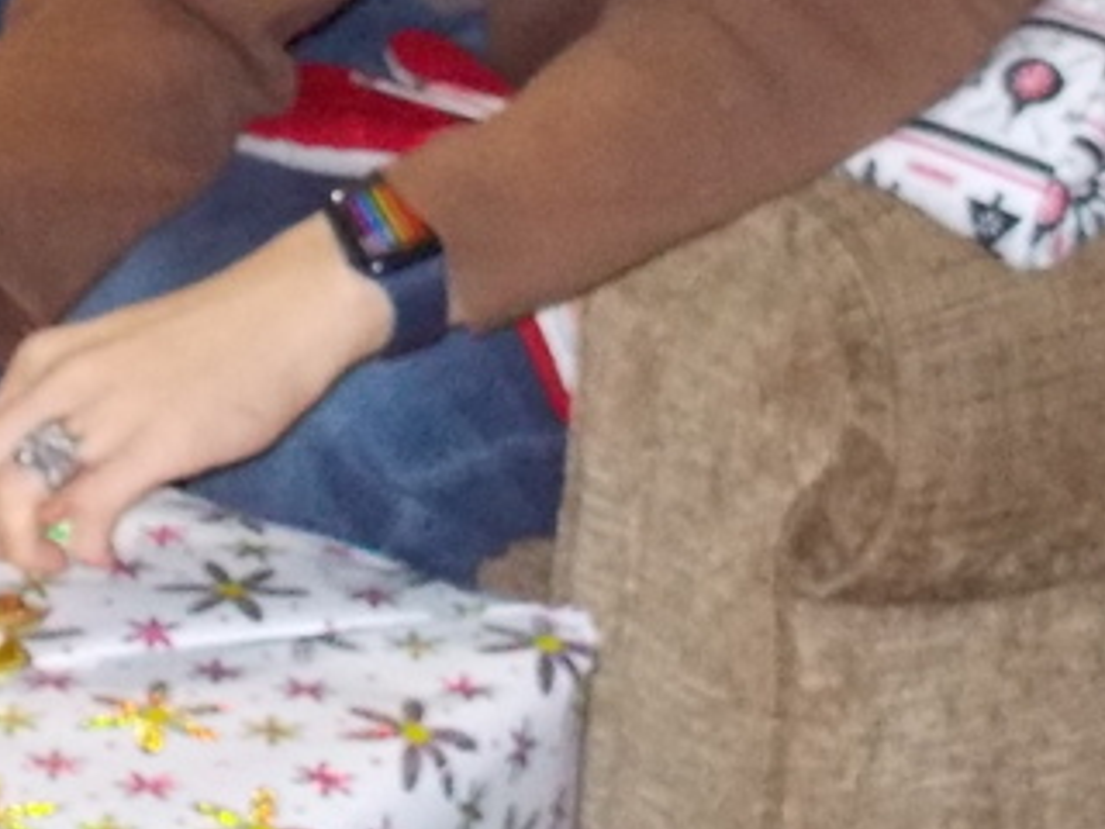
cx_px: 311
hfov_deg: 19.9
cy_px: -24
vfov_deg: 14.8
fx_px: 3128
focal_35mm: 98
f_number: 3.3
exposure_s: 1/30
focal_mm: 4.1
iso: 800
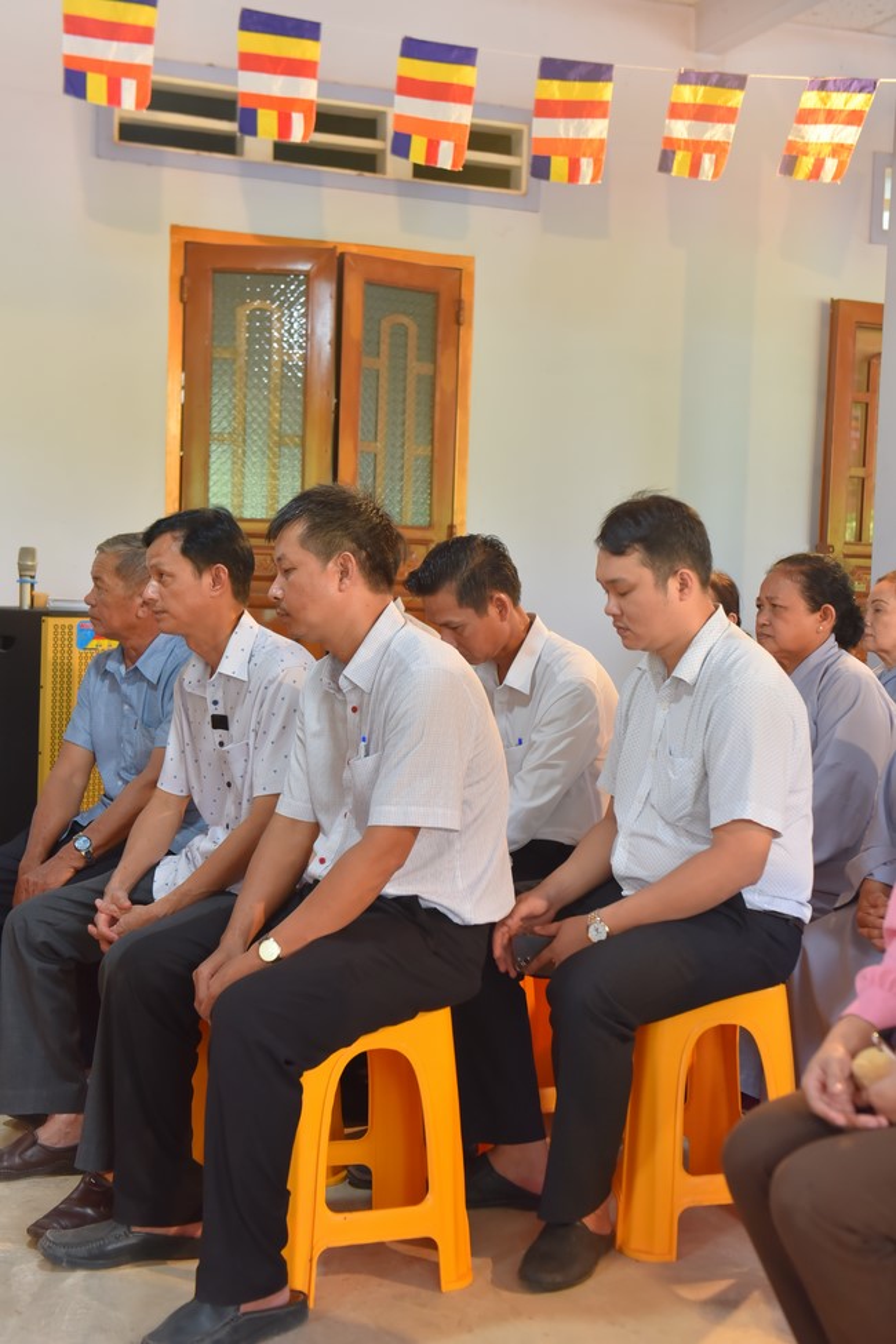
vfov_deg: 41.1
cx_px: 448
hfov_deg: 28.1
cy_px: 672
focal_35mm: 48
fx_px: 1792
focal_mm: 48
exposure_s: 1/80
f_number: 4
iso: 800
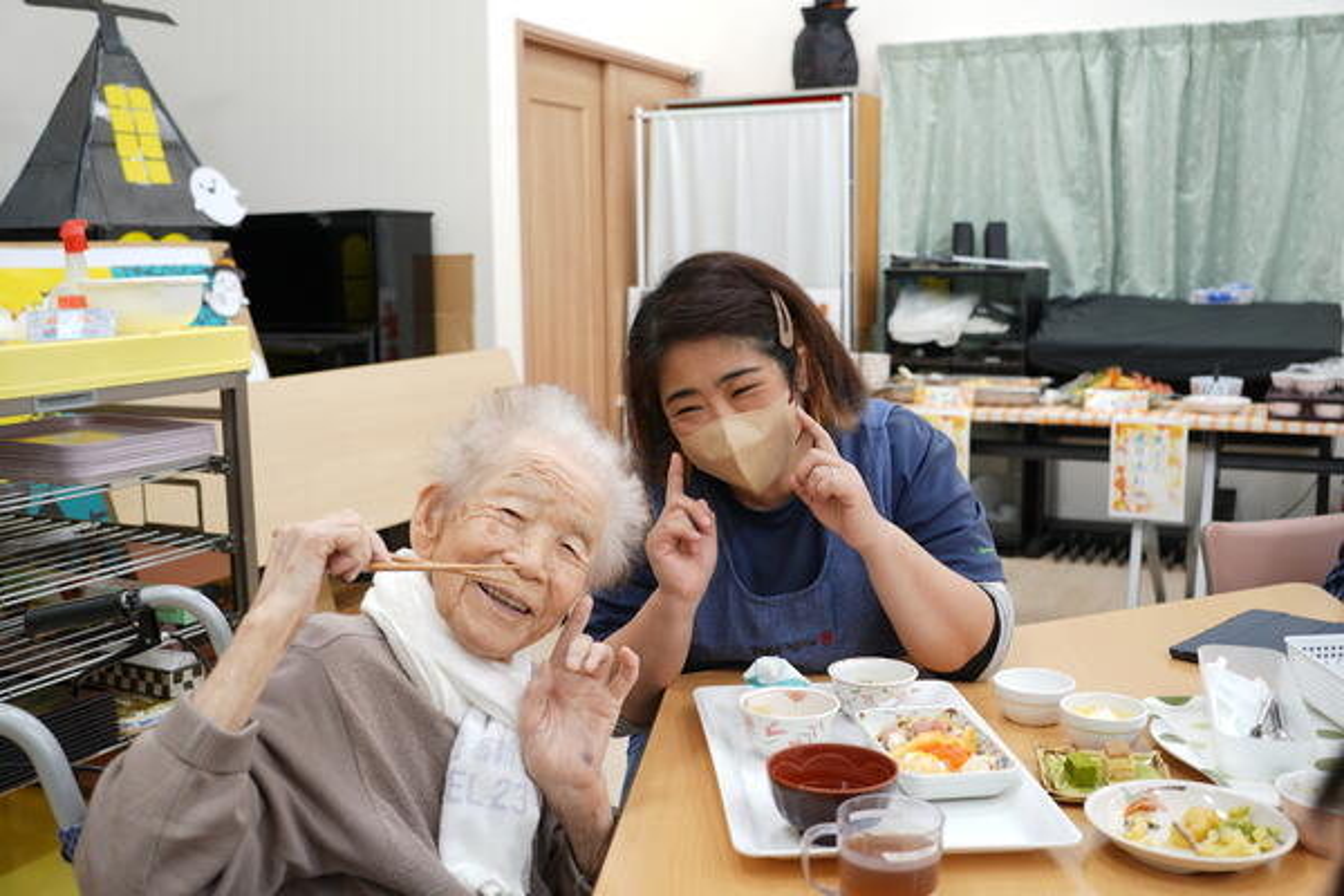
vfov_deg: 37.5
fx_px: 1321
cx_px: 672
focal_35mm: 35
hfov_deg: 53.9
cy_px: 448
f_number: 2.8
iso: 80
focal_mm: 23.6
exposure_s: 1/20
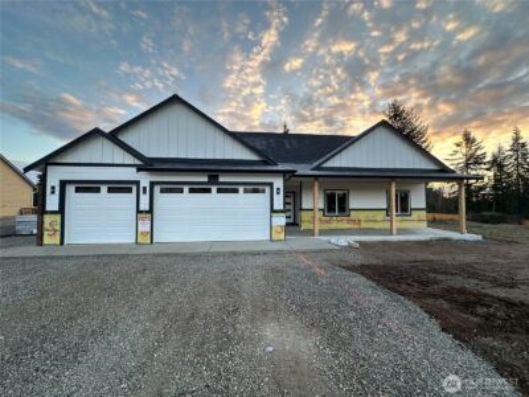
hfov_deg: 102.1
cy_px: 198
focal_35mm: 14
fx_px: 214
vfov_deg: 85.7
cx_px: 264
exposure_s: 1/99
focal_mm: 2.22
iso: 40
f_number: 2.2
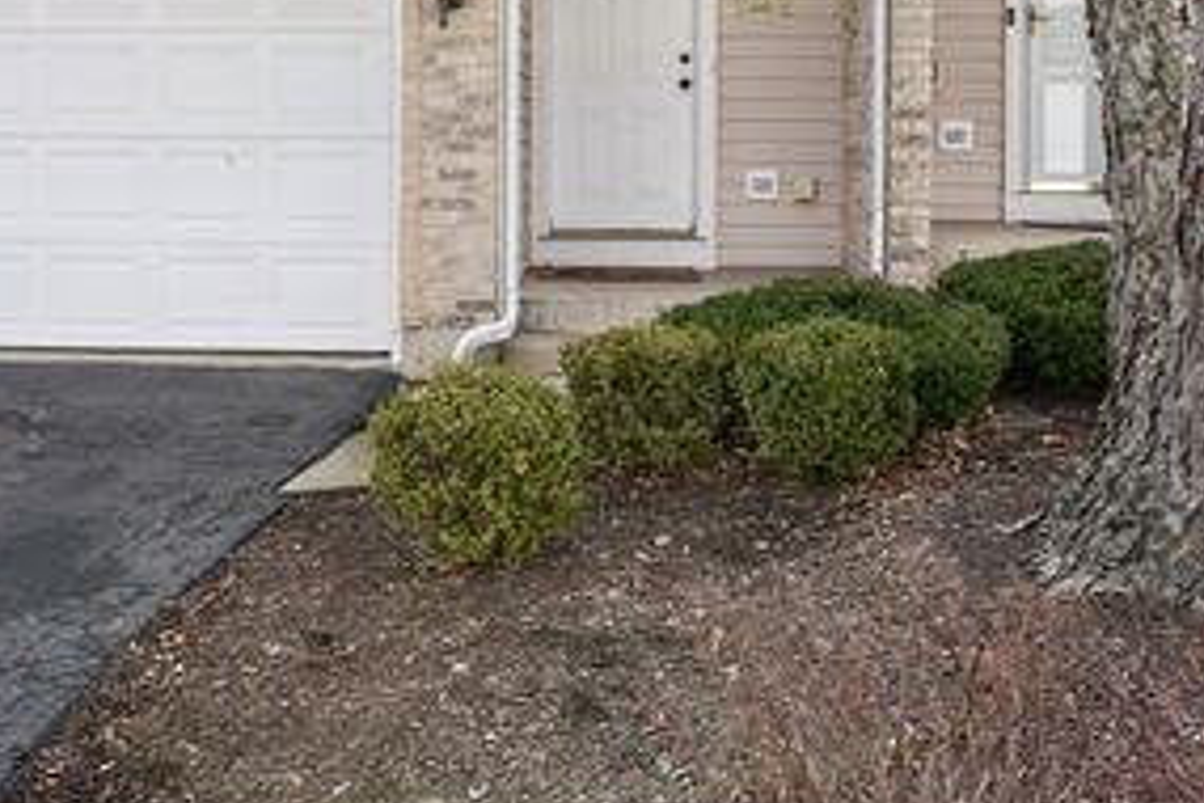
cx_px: 558
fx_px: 1237
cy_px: 173
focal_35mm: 37
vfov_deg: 34.9
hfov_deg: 51.8
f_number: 8
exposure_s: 1/125
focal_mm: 22
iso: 200
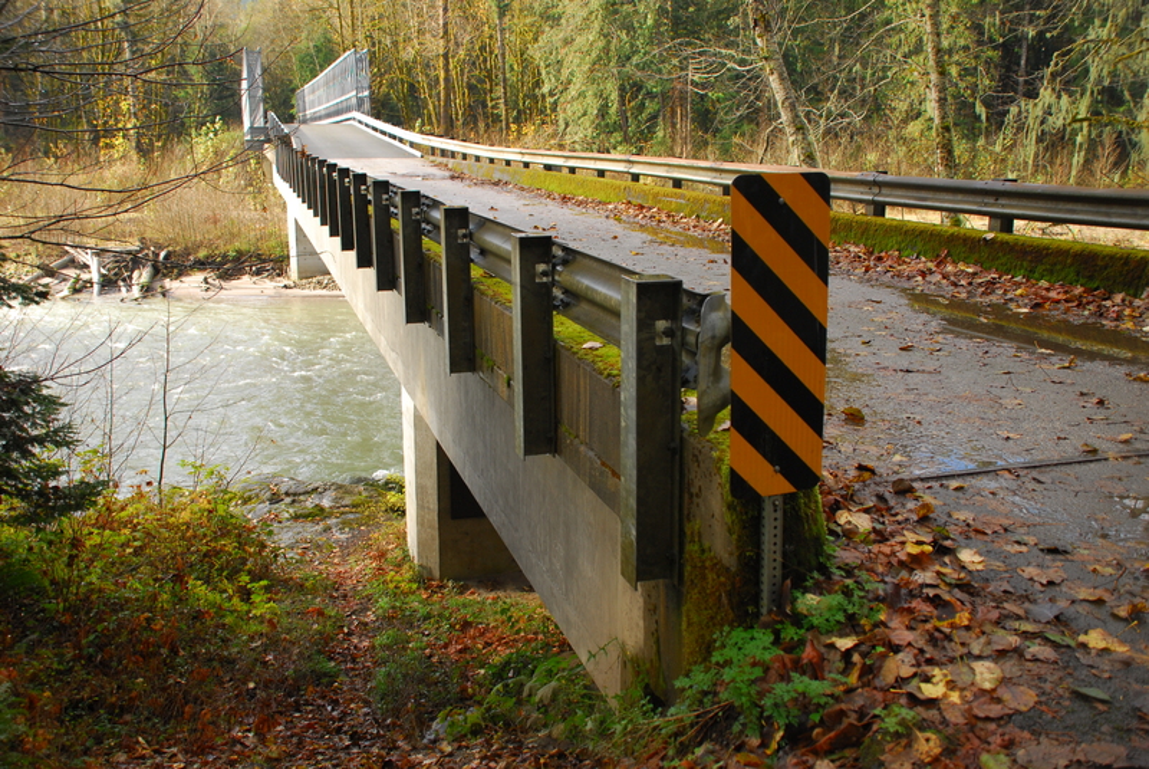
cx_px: 574
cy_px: 384
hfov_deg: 57.2
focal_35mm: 33
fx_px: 1054
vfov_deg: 40.0
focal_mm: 22
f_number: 3.8
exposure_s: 1/250
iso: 200
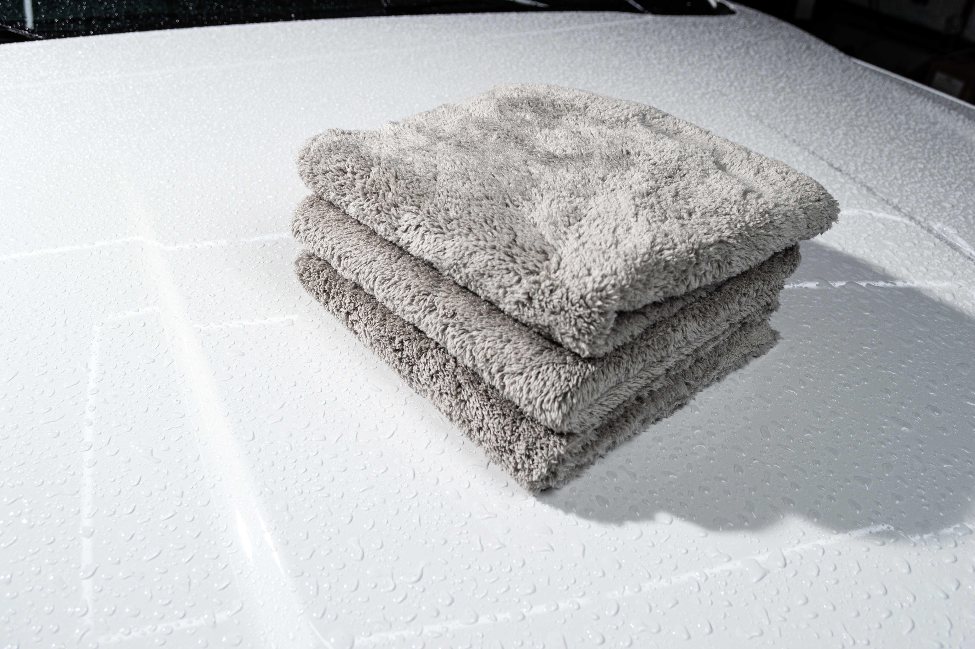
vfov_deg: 43.5
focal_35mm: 30
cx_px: 488
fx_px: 812
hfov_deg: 62.0
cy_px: 324
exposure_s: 1/200
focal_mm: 20
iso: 200
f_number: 5.6
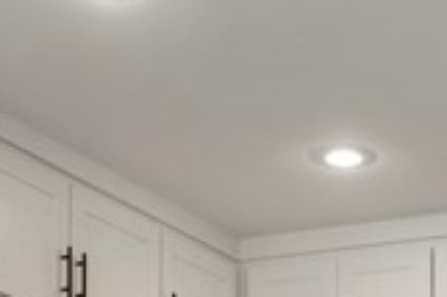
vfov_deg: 11.1
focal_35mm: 108
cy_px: 652
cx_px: 514
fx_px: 1340
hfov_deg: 18.1
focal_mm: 16
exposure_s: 1/8
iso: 100
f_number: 6.3
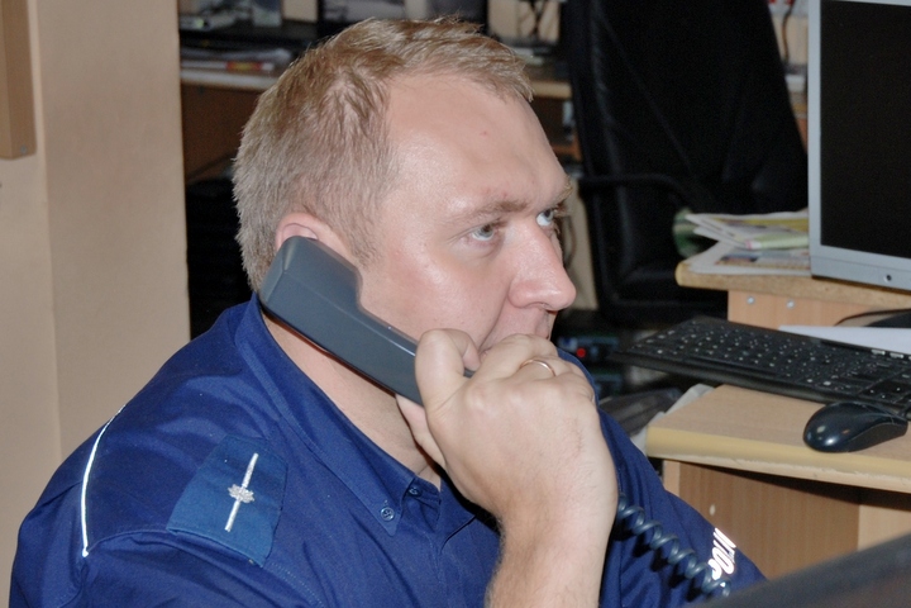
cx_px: 456
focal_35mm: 57
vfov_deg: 23.8
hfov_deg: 35.1
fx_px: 1442
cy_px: 304
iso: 200
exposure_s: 1/60
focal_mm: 38
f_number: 4.2
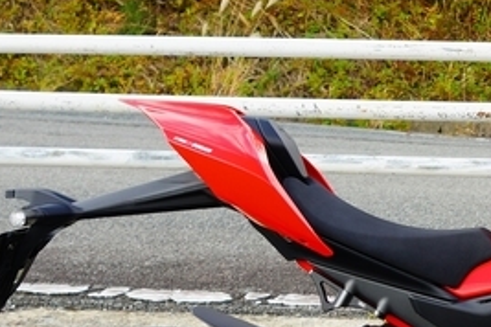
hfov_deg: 25.4
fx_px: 982
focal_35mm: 72
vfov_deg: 18.6
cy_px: 287
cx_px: 579
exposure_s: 1/80
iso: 100
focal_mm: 24
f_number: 6.3
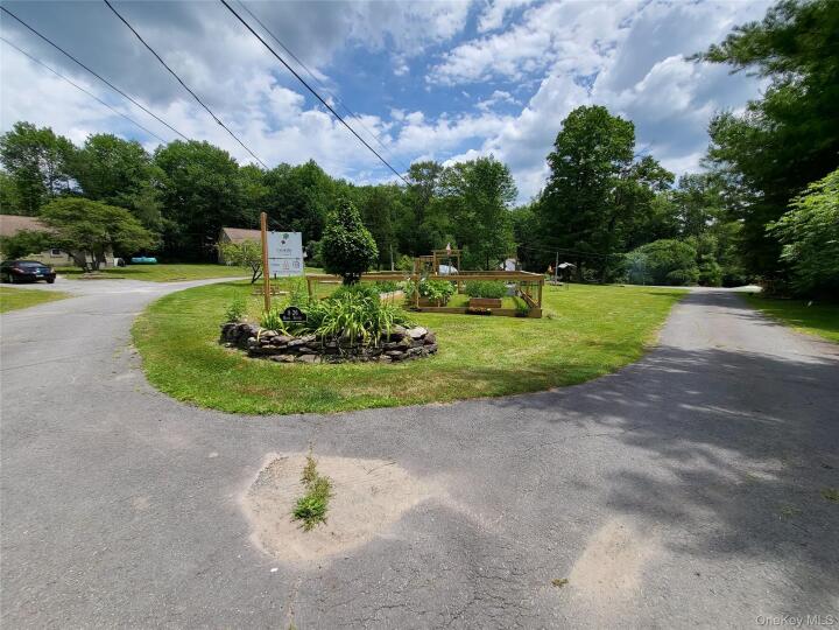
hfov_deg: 106.2
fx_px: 315
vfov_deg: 89.9
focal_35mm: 13
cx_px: 420
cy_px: 315
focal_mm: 1.74
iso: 32
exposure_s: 1/1163
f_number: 2.2
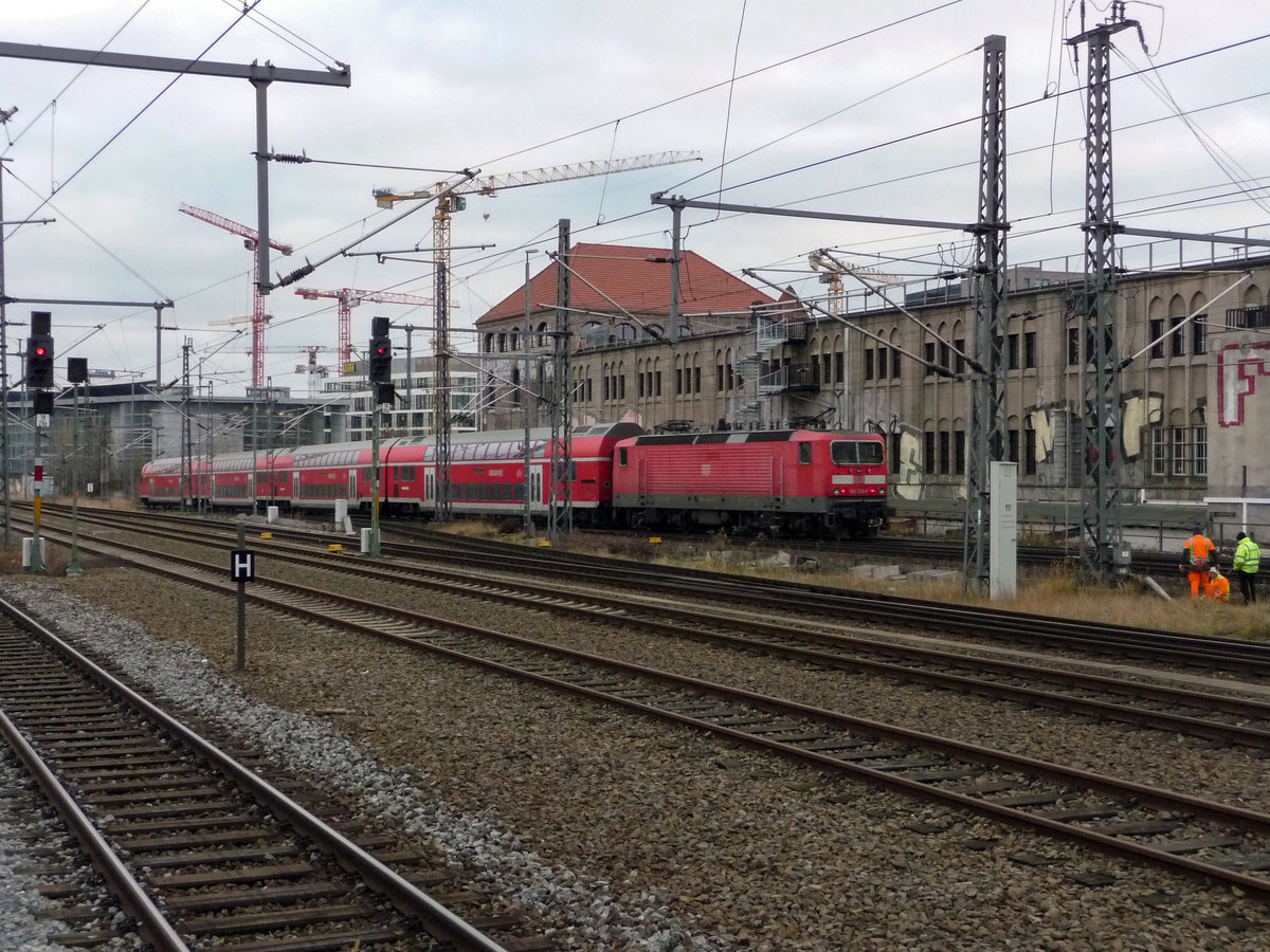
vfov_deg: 30.3
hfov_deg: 39.7
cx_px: 635
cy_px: 476
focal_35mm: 48
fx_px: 1761
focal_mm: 8
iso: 400
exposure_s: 1/200
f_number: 4.2
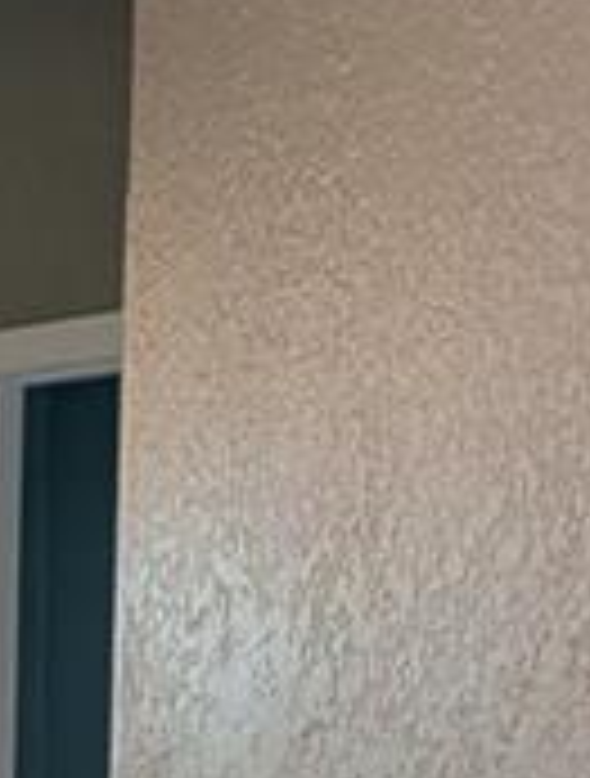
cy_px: 913
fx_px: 1875
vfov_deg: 21.9
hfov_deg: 15.1
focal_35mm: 83
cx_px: -529
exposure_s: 1/120
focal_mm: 2.02
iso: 167
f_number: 1.7
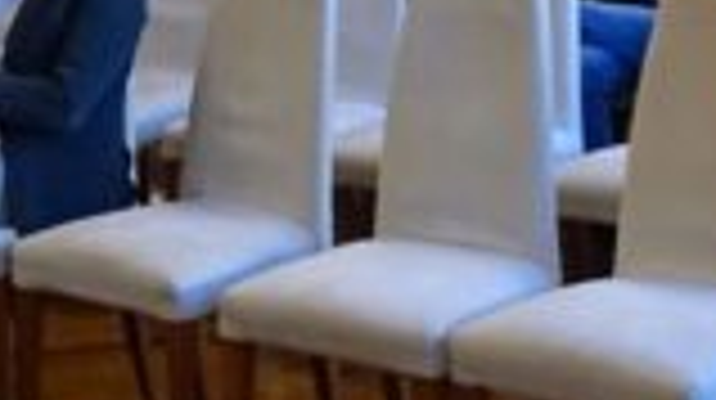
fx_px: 2162
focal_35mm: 114
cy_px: -328
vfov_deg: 10.0
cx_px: 99
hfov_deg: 18.6
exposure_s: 1/200
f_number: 4
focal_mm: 8.9
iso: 1600
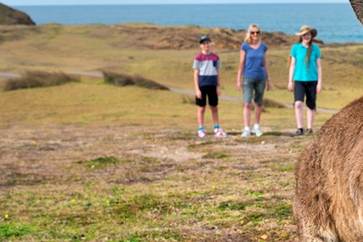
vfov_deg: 17.0
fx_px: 807
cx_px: 372
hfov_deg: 24.1
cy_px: 162
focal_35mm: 80
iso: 400
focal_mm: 34
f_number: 8
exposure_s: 1/500
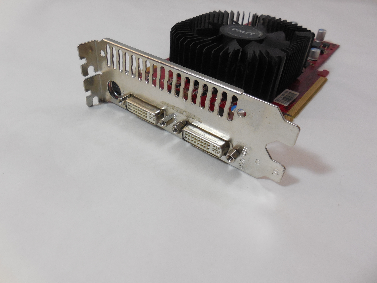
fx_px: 283
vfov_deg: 53.1
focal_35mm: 26
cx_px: 188
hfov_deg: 67.3
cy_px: 142
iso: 500
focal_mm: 4.6
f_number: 3.5
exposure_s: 1/250
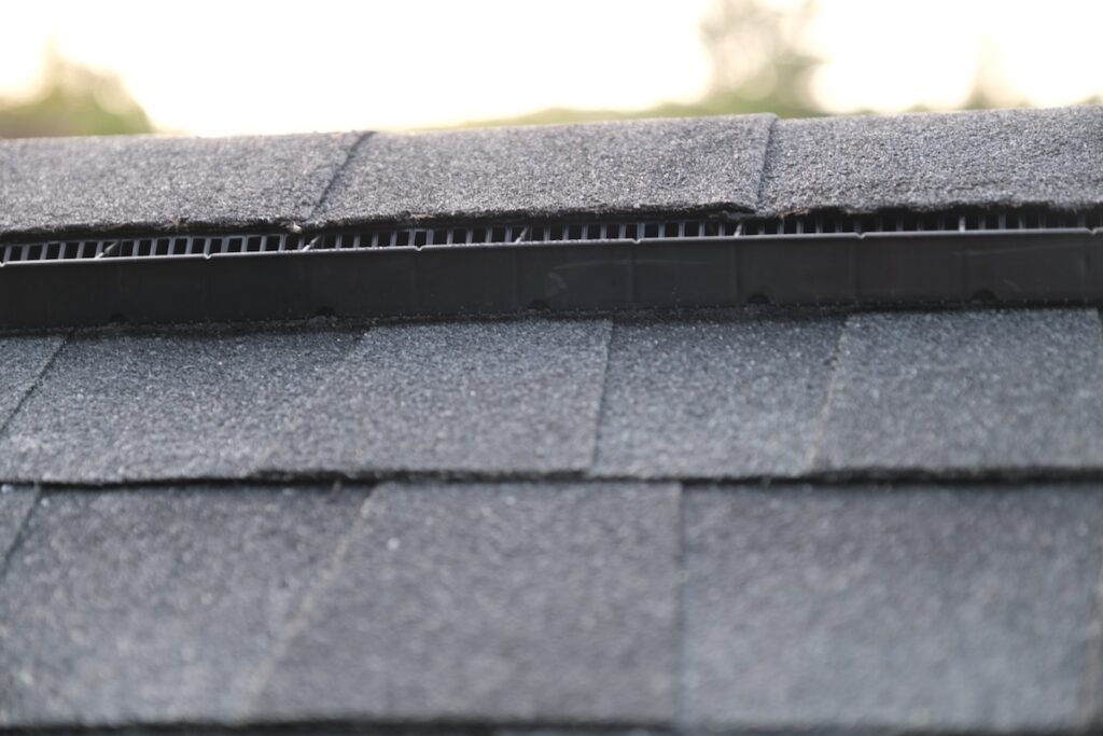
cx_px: 552
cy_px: 368
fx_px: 2543
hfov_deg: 24.5
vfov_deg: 16.5
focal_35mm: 83
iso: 250
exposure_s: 1/125
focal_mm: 55
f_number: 2.8
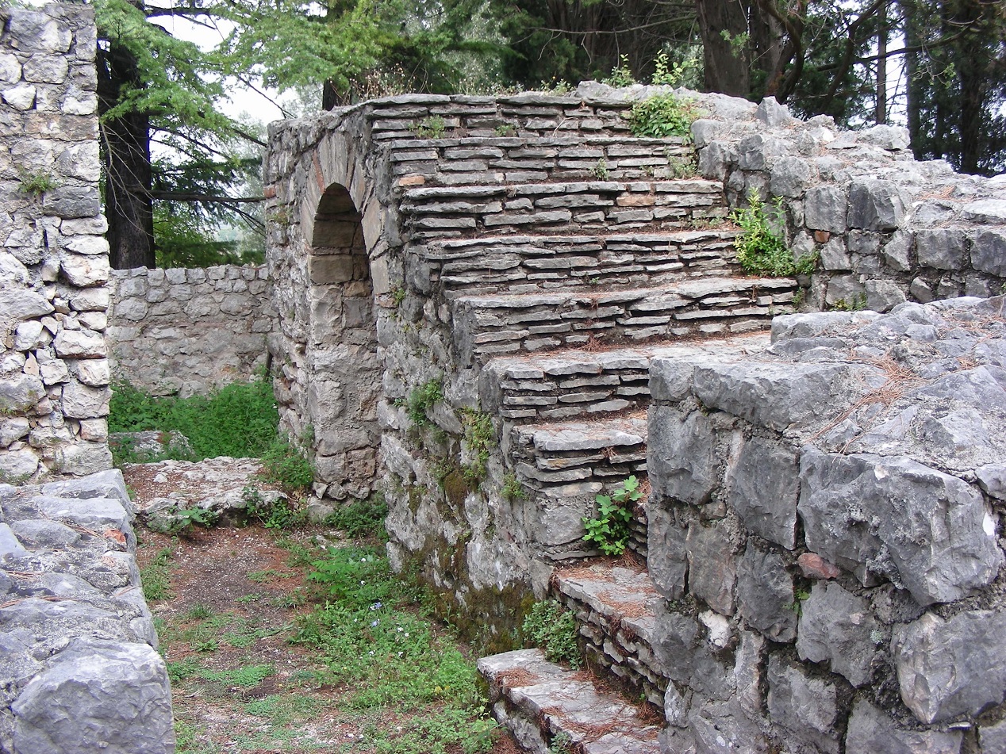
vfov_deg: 37.7
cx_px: 503
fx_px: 1104
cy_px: 377
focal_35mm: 38
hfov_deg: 49.0
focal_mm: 6.3
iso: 50
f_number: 3.5
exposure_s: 1/114
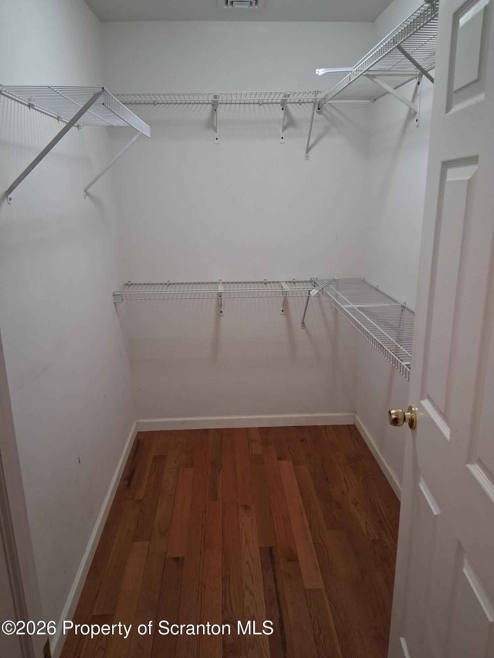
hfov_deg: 53.1
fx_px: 495
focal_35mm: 26
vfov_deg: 67.3
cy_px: 329
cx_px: 247
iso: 250
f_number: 1.8
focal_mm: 3.98
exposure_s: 1/50
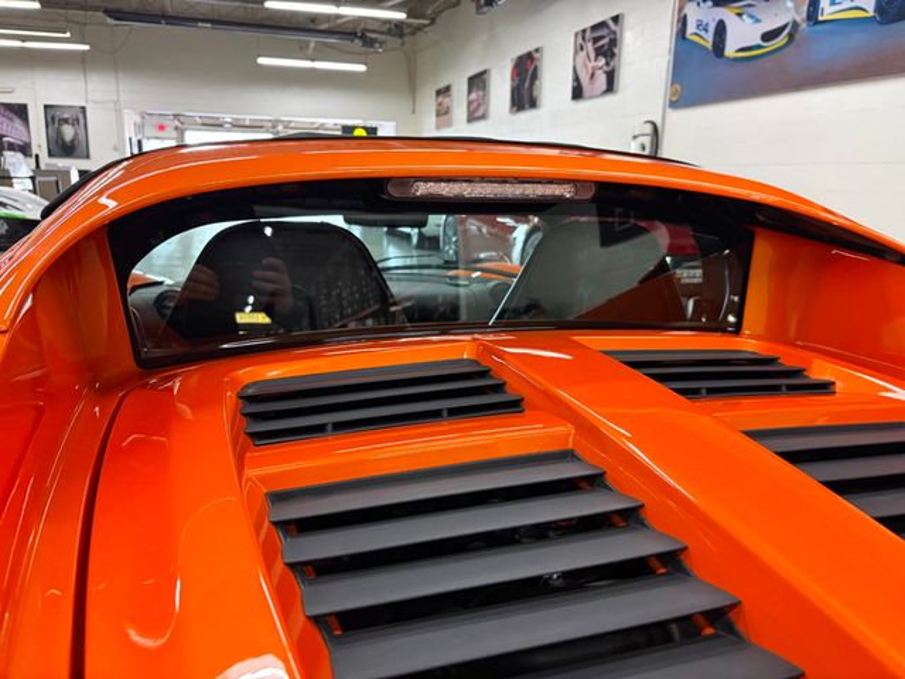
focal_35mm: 26
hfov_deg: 67.3
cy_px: 340
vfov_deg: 53.1
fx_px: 680
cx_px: 452
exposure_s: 1/60
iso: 320
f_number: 1.6
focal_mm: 5.96
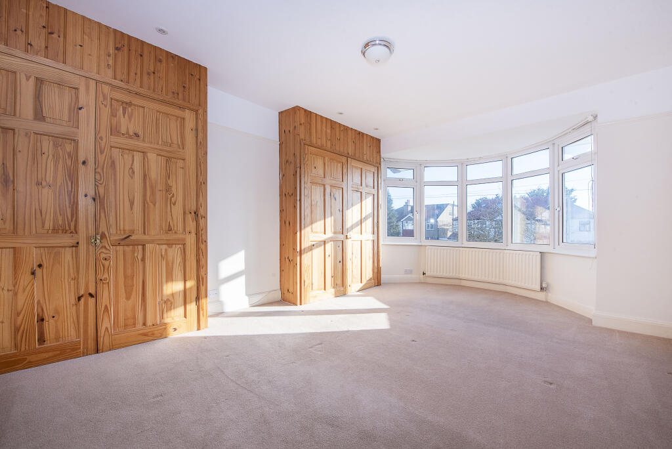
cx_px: 336
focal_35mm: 14
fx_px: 261
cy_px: 224
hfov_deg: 104.2
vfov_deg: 81.3
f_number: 11
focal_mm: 14
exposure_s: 1/200
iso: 500
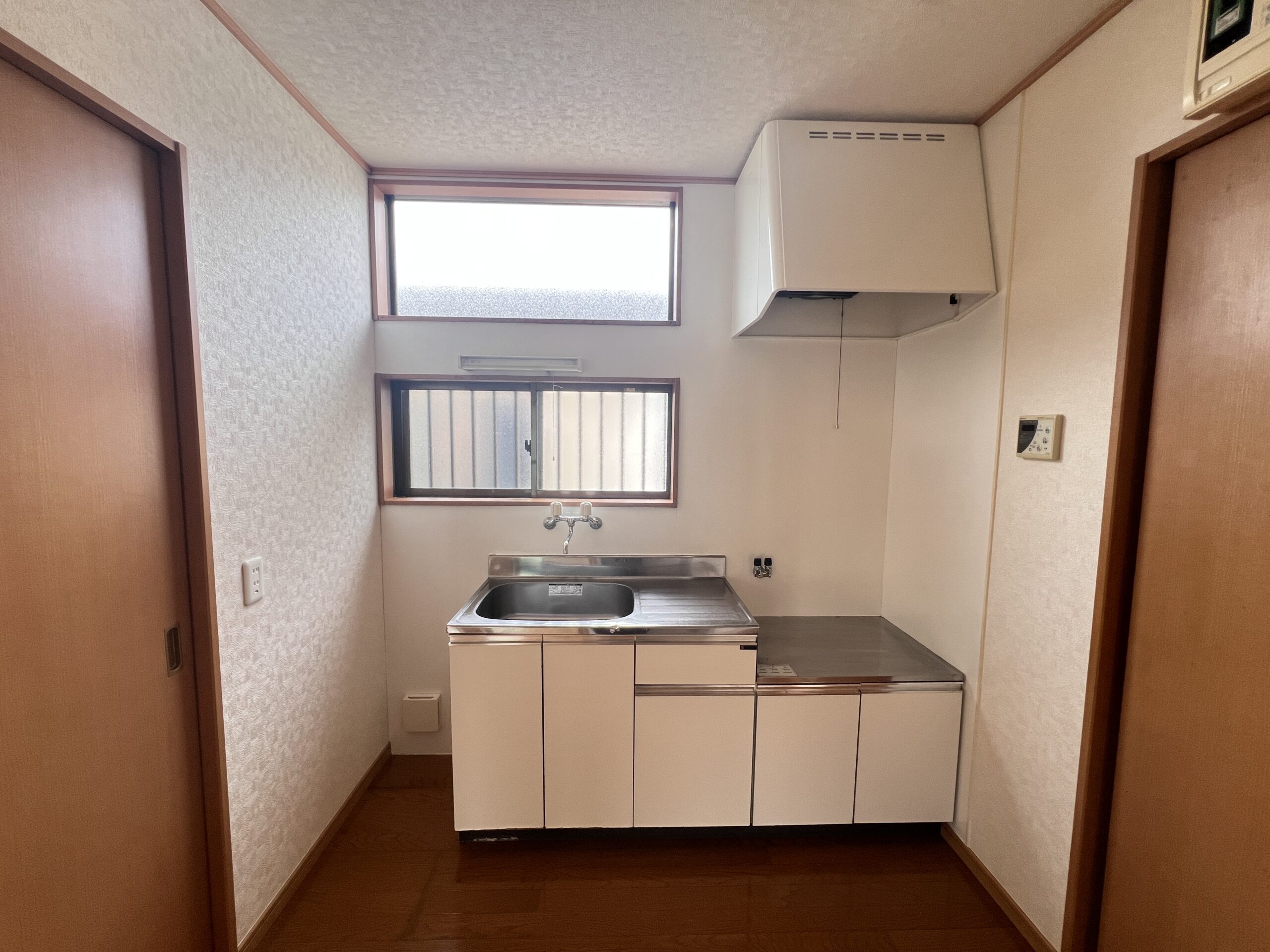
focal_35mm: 13
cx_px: 635
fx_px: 477
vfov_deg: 89.9
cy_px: 476
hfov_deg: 106.2
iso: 100
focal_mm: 1.57
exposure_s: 1/99
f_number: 1.8
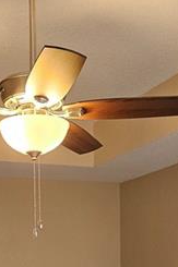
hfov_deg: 18.1
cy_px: 312
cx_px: 46
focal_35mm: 75
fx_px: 557
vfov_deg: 24.7
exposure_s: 1/120
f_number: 1.8
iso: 400
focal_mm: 5.4
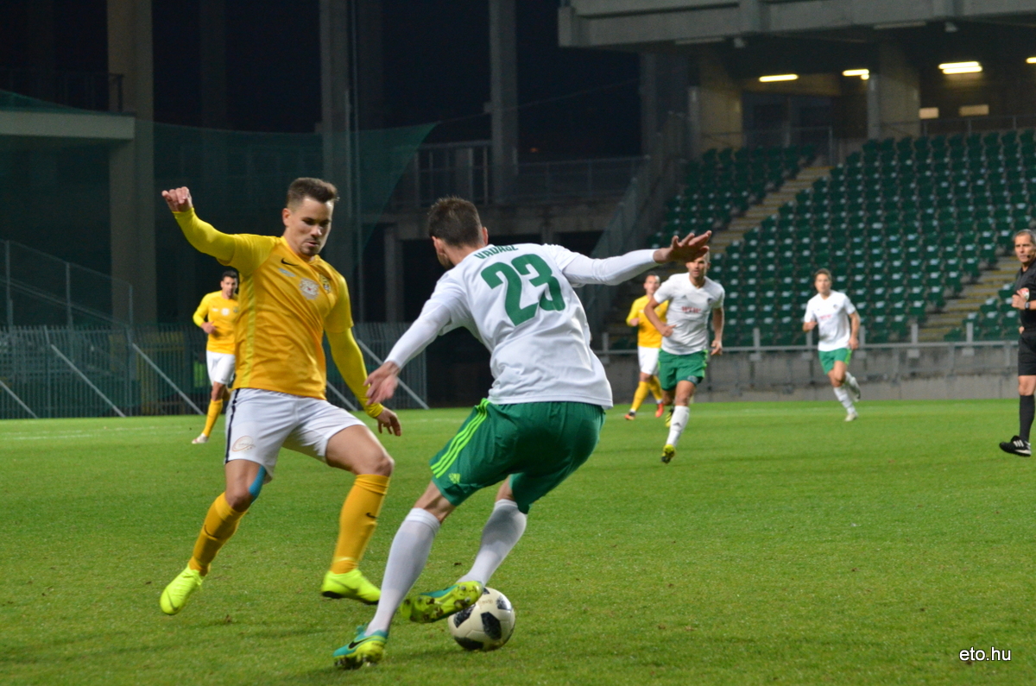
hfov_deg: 14.0
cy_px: 343
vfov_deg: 9.3
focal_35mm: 147
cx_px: 518
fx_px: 4222
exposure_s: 1/400
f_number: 5
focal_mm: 98
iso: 2000
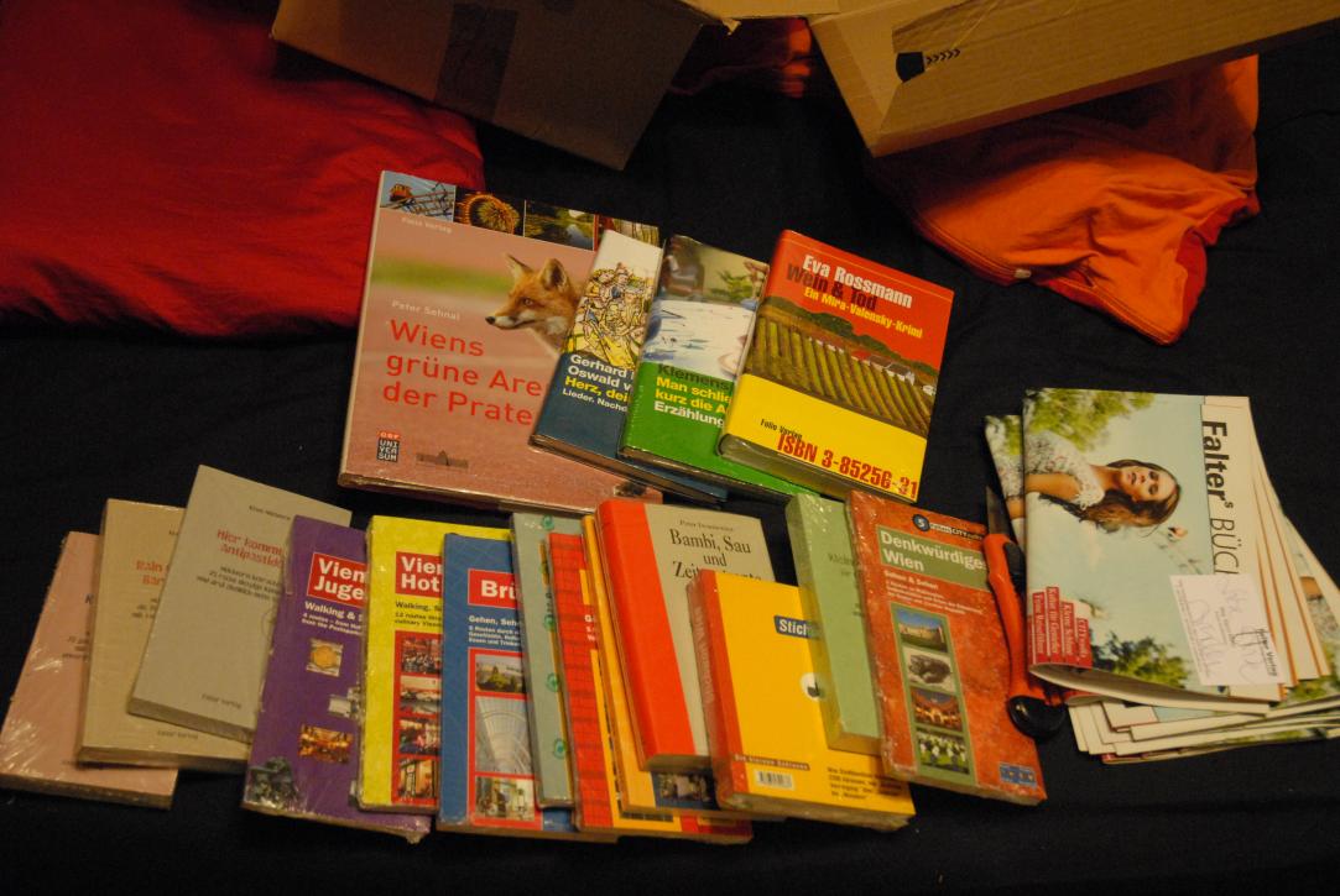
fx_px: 1733
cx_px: 670
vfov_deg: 29.0
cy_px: 448
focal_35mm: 46
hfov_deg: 42.3
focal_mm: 31
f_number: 4
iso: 1600
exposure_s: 1/60
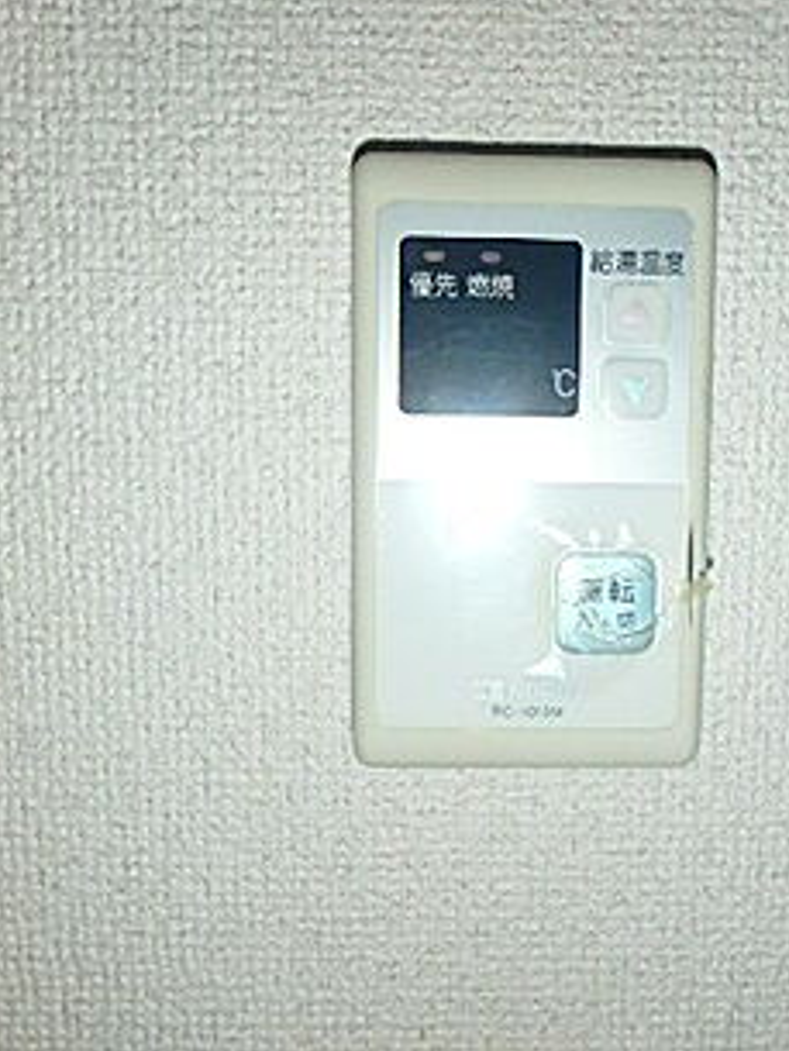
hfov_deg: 42.7
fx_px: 1002
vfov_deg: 55.3
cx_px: 493
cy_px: 507
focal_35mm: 33
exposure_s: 1/30
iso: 250
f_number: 3.5
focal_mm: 3.7
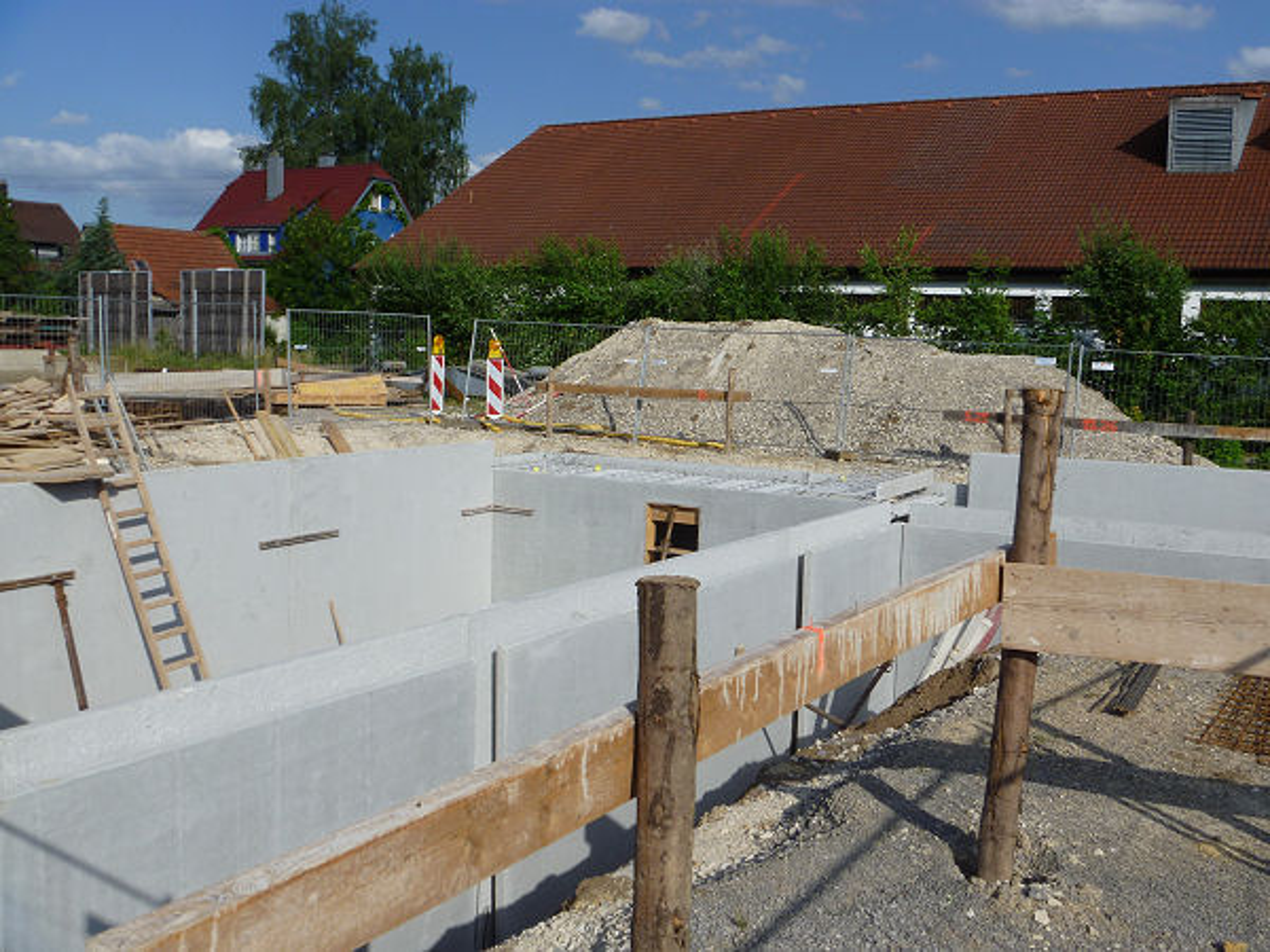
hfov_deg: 52.6
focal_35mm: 35
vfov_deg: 40.7
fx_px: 1284
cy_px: 476
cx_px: 635
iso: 80
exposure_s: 1/500
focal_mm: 6.3
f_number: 5.6
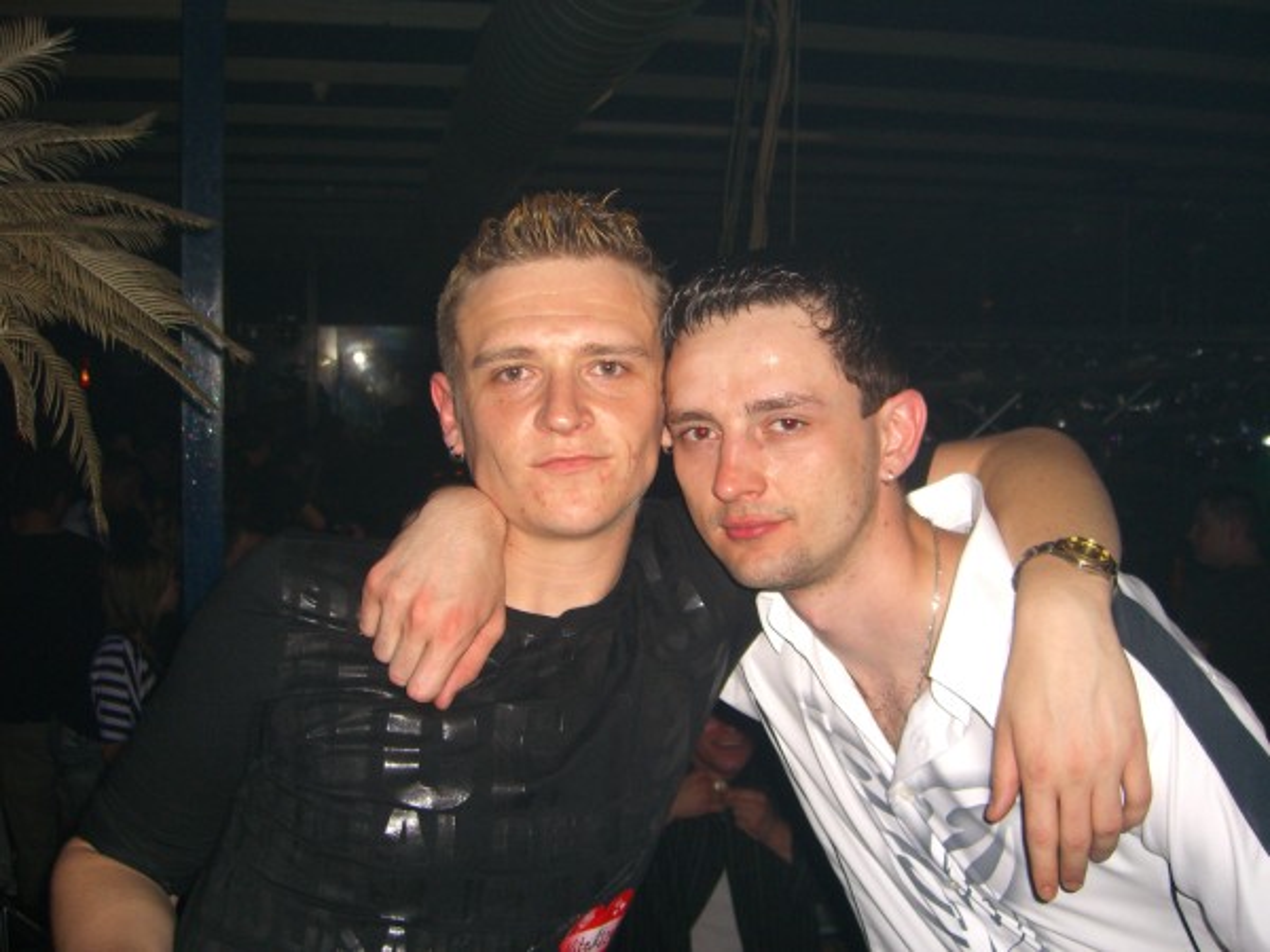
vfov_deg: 37.7
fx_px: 1394
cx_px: 635
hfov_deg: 49.0
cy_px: 476
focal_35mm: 38
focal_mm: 7.9
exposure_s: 1/60
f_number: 2.8
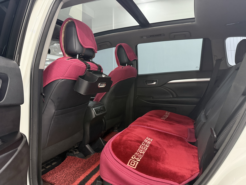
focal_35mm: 24
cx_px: 123
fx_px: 171
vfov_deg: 56.8
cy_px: 92
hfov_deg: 71.6
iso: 640
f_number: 1.78
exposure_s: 1/33
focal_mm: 6.76
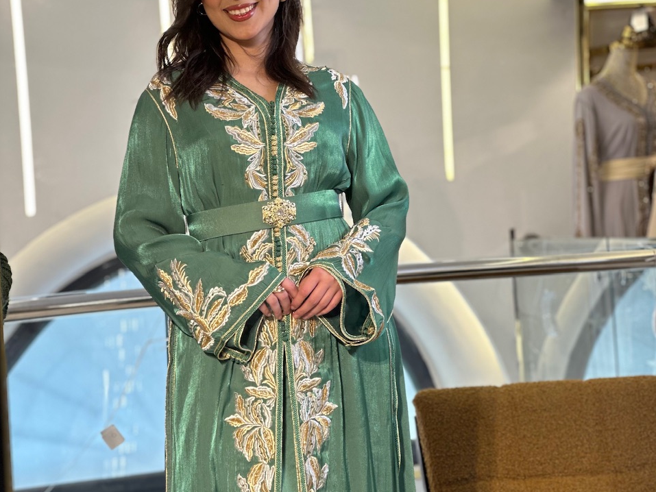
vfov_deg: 14.4
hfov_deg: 19.1
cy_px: 297
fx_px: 1952
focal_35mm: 103
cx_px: 328
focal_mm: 9
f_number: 2.8
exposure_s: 1/100
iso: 64
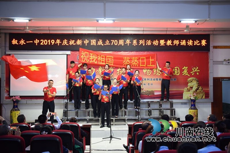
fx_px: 243
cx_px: 115
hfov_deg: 50.7
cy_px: 76
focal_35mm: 38
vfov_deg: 35.1
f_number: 2.8
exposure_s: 1/40
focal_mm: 38
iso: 800
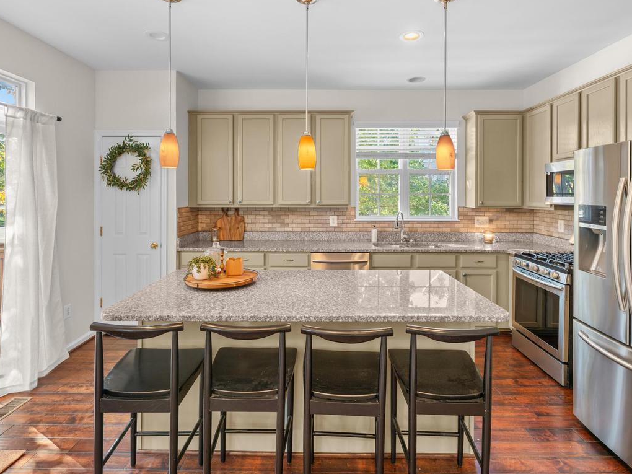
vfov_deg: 68.0
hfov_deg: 84.7
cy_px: 191
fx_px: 347
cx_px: 321
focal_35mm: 19
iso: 250
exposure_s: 1/1.67
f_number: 9
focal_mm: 14
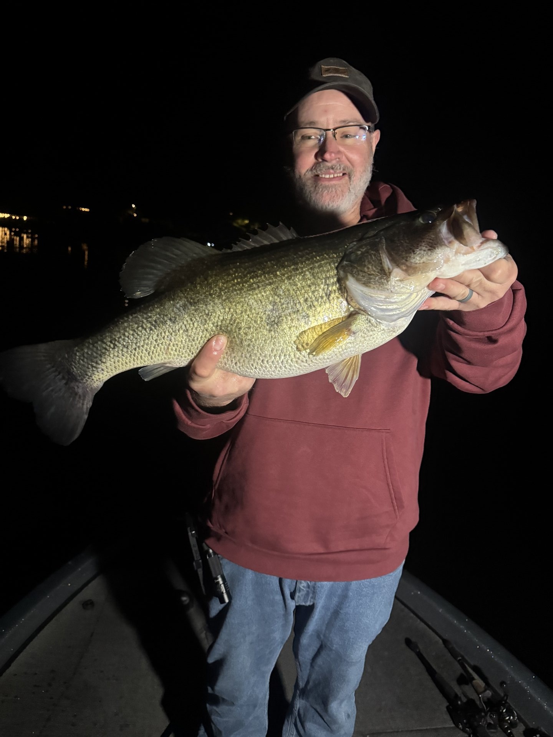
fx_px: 511
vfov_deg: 71.6
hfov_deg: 56.8
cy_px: 368
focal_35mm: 24
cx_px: 276
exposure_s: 1/60
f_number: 1.78
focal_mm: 6.76
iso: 800
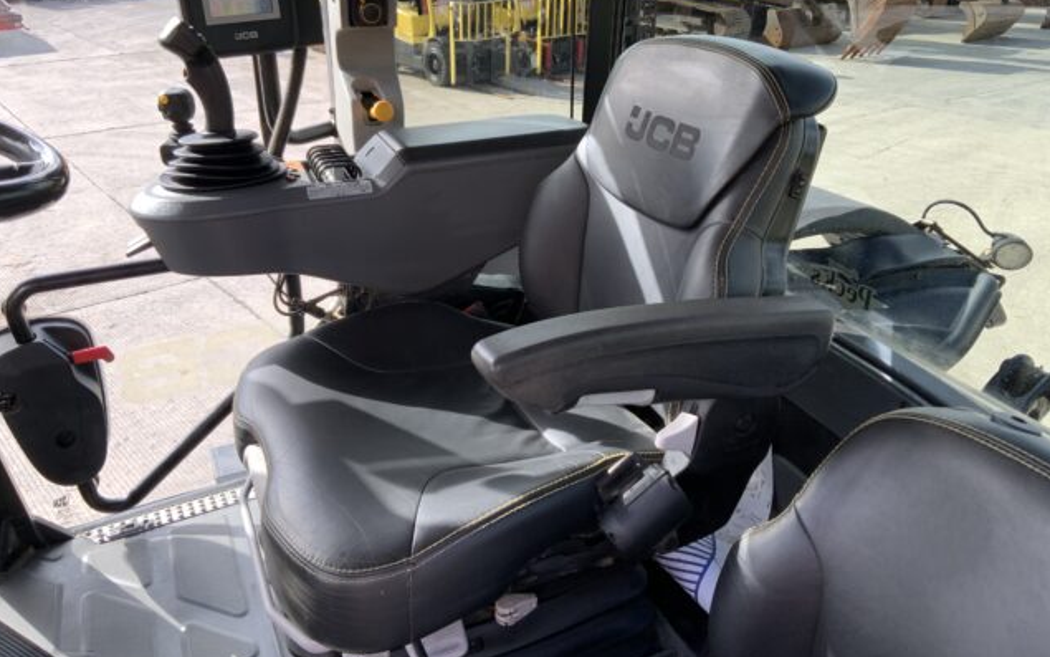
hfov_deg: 61.2
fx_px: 887
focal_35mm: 31
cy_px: 306
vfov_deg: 40.6
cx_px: 524
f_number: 1.8
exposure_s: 1/123
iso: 16
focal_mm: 3
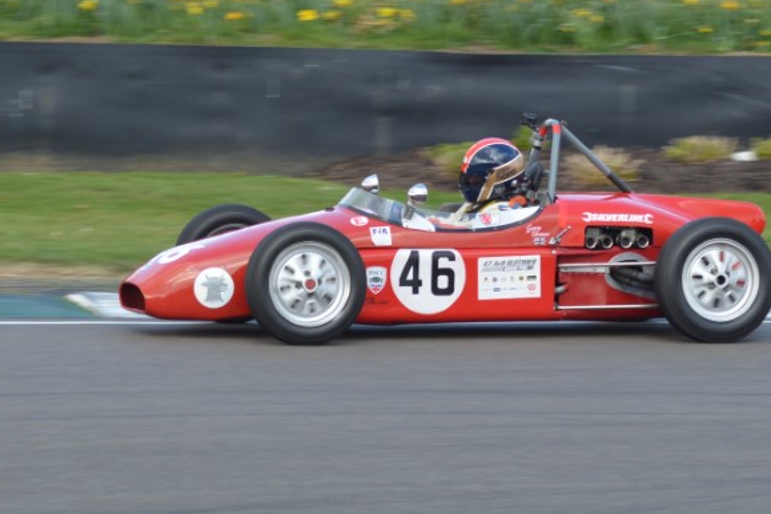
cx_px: 451
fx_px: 2720
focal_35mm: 127
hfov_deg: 16.1
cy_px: 252
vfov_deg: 10.8
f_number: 7.1
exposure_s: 1/400
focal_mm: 70
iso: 400
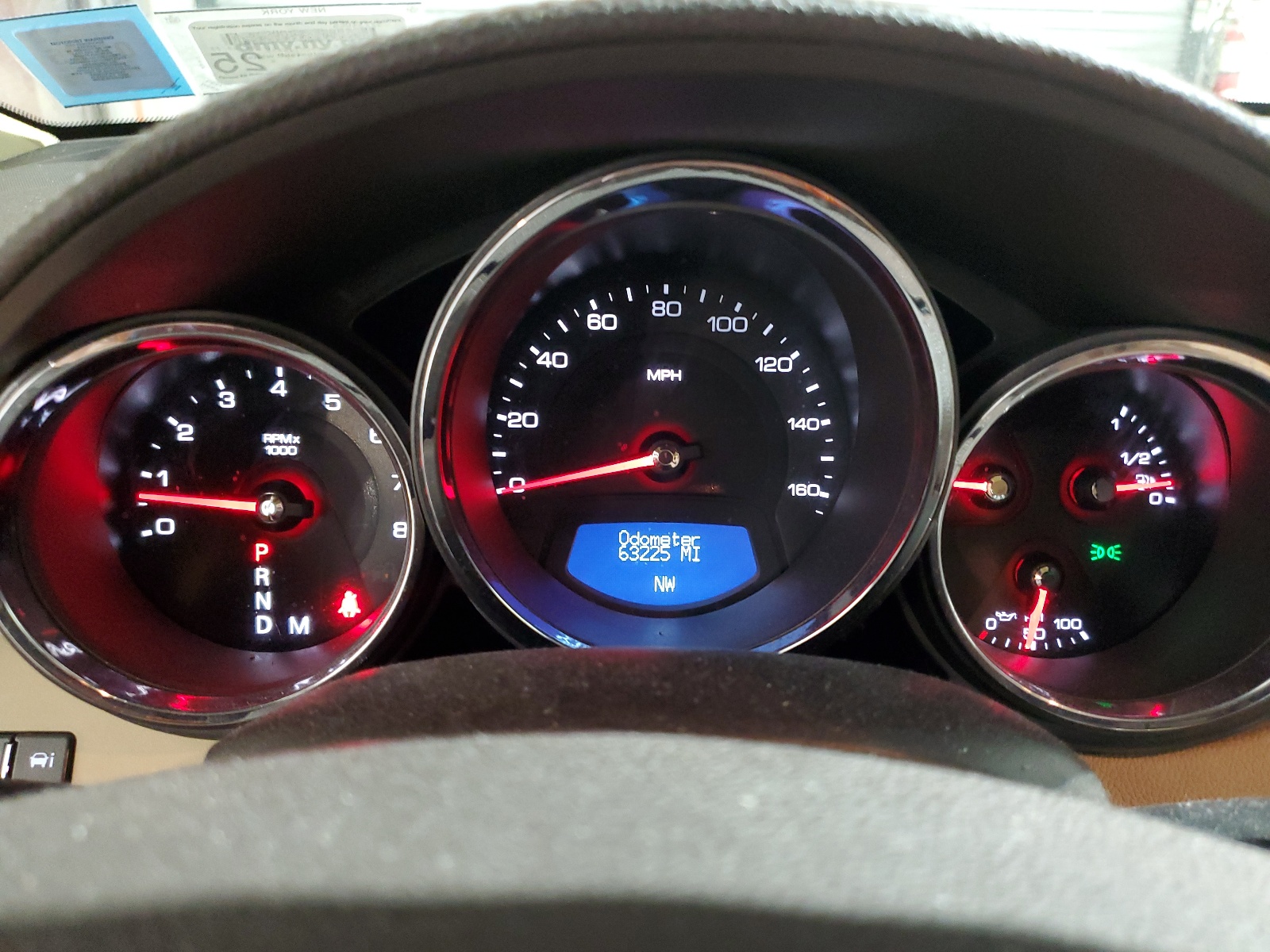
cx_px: 635
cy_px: 476
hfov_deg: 67.3
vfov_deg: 53.1
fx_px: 954
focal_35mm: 26
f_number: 1.5
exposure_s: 1/15
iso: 292
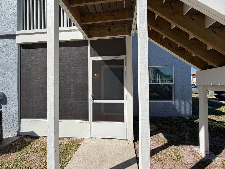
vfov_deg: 85.7
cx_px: 112
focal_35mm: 14
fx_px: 91
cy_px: 84
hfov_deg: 102.1
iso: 20
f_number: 2.2
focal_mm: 2.22
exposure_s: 1/985
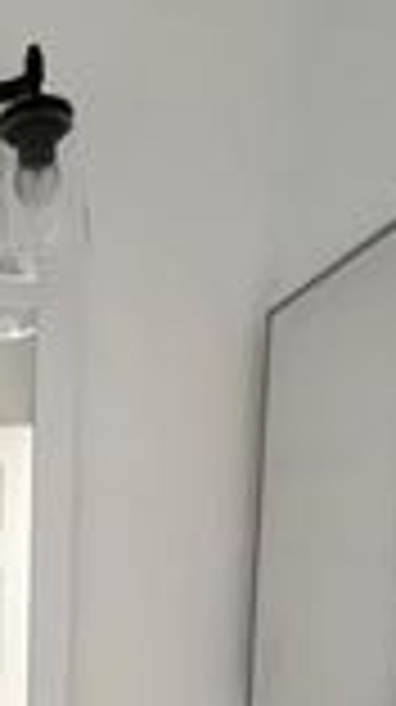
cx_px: -124
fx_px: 898
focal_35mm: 48
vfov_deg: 36.0
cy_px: 791
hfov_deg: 22.2
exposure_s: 1/60
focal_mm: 1.57
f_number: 1.8
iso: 250
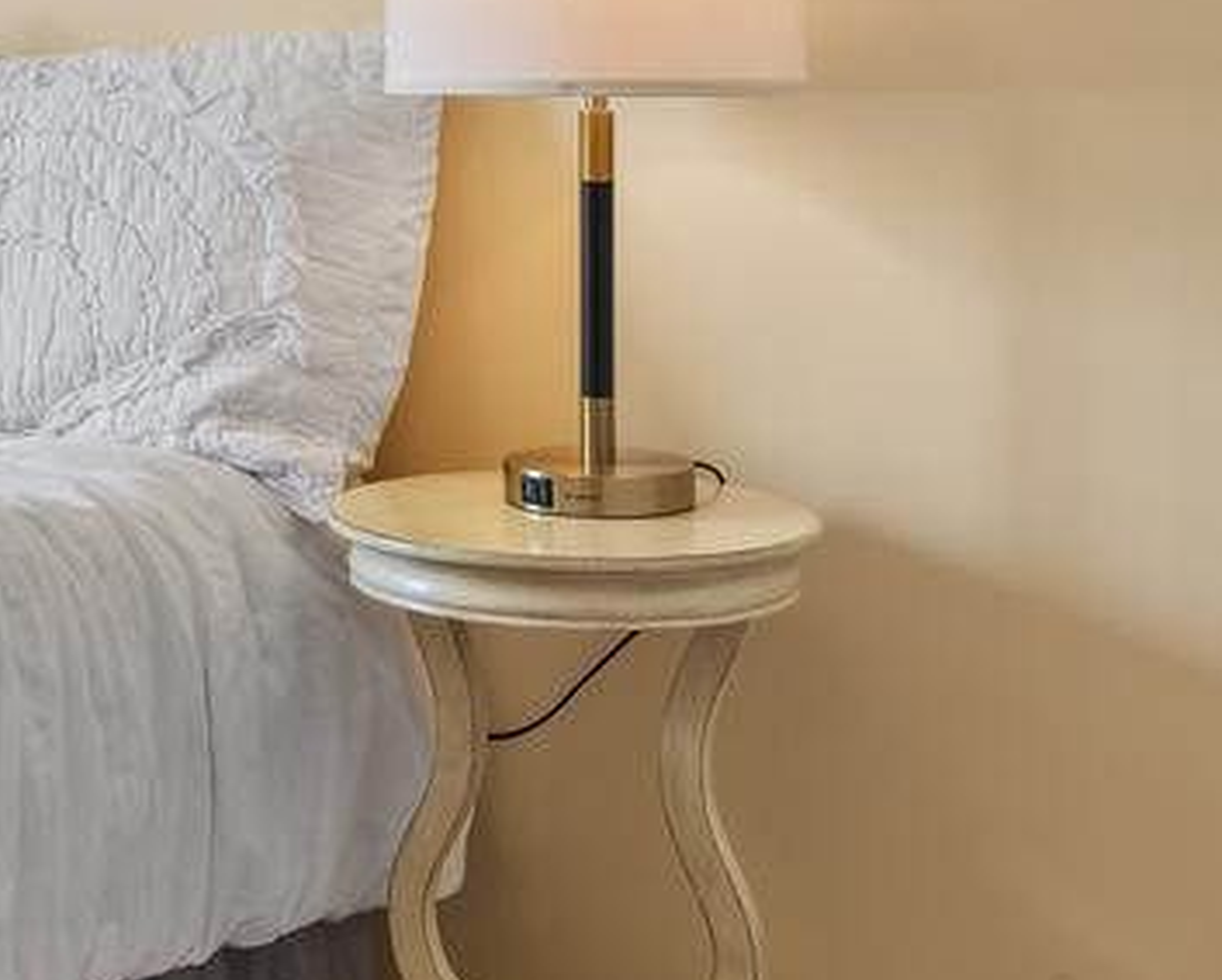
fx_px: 3149
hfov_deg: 19.9
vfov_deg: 17.5
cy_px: 123
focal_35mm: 87
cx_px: -419
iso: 100
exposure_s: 1/8
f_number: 7.1
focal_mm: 16
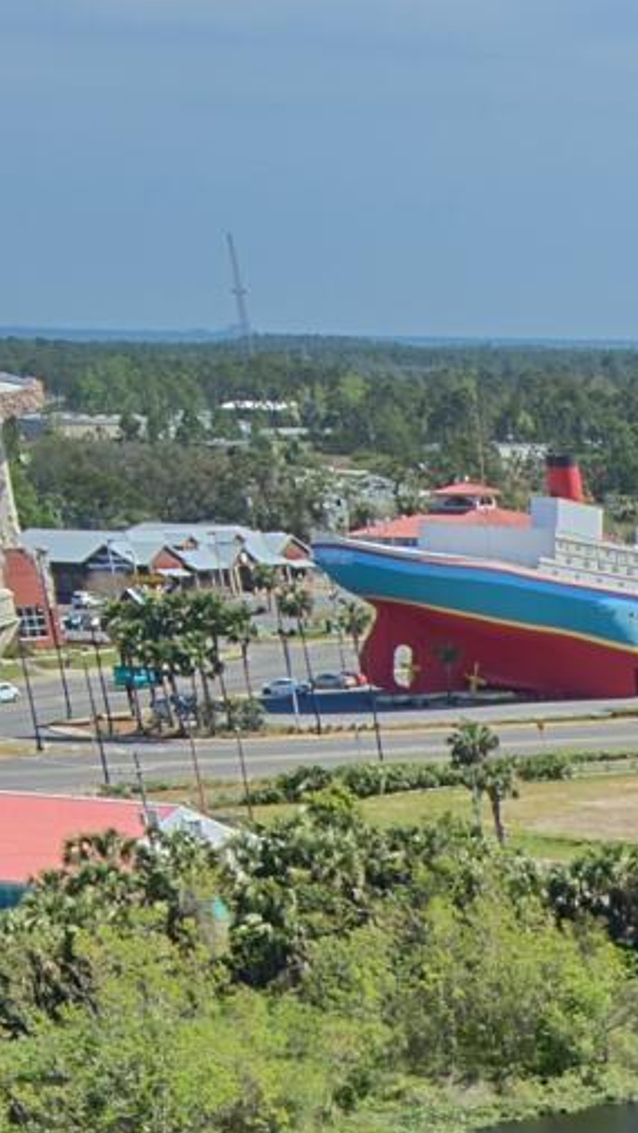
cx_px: 1961
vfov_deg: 15.8
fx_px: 3545
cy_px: 1950
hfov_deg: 8.5
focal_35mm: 118
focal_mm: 19
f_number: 13
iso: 200
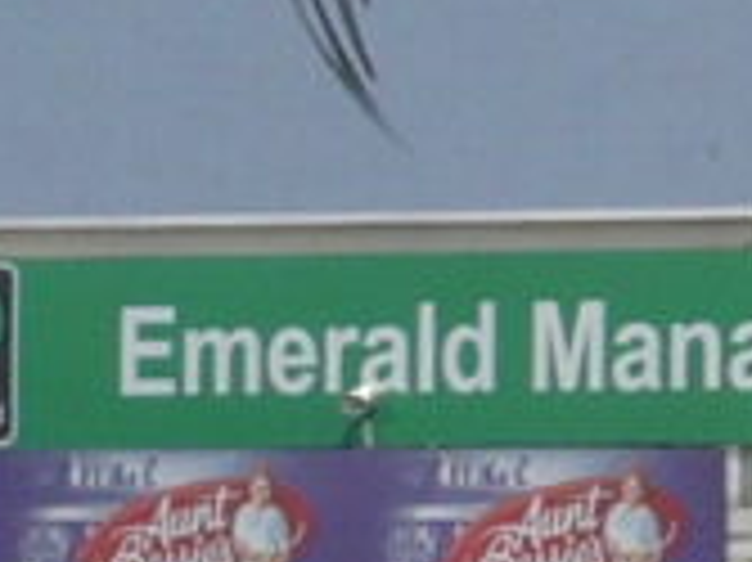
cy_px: 54
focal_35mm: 882
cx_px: 991
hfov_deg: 2.2
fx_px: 19147
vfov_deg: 1.7
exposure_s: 1/125
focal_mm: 17.4
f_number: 14
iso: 100
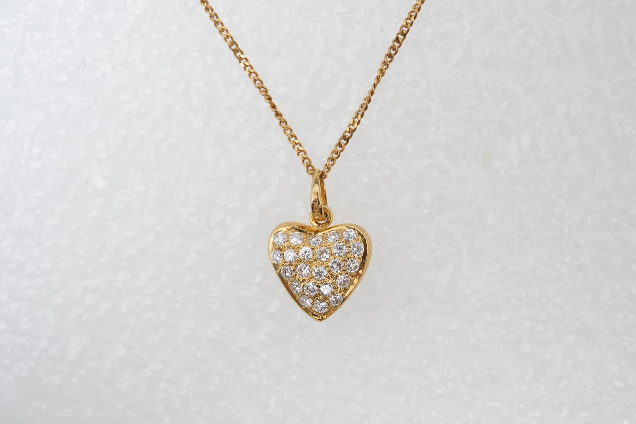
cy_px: 212
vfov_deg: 29.9
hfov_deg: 43.6
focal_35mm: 45
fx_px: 795
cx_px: 318
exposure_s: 1/125
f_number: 18
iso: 640
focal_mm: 30
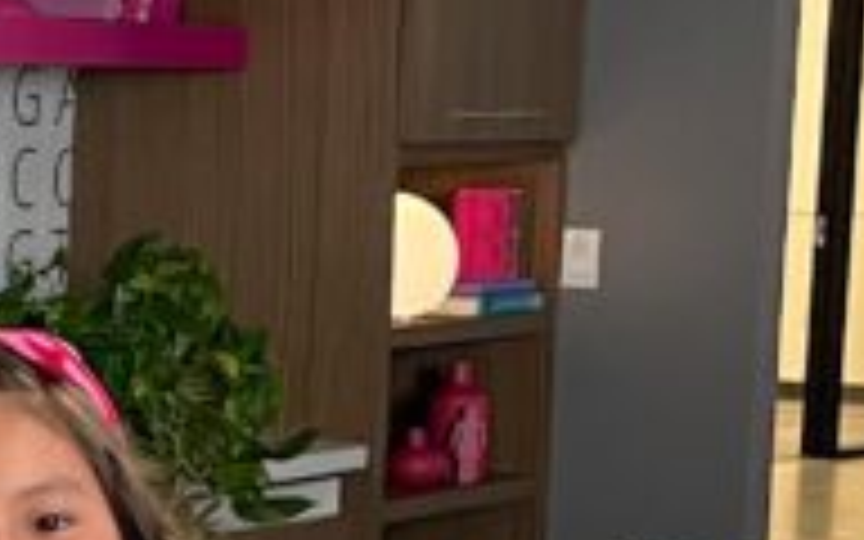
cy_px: 603
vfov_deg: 8.8
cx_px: -940
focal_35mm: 147
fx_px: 3461
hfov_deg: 12.3
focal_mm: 5.7
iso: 200
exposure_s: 1/60
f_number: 1.5
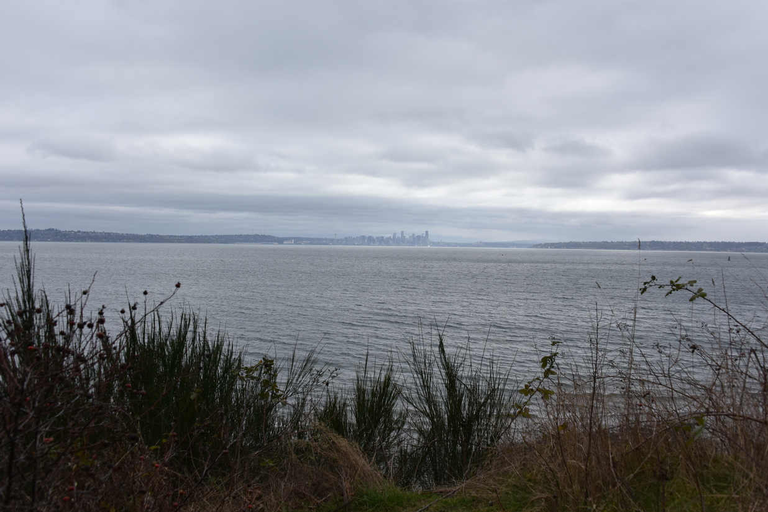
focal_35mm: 29
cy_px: 250
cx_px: 378
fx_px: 619
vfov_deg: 45.0
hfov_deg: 63.6
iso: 100
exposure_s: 1/320
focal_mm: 28
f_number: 9
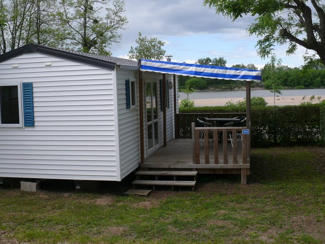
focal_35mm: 44
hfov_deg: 42.9
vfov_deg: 32.8
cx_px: 165
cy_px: 97
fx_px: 413
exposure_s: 1/640
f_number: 4
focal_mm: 7.4
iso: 100
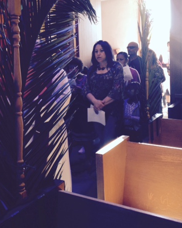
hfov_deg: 33.2
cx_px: 66
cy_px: 80
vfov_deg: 40.8
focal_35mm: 45
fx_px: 303
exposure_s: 1/20
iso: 80
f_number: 2.4
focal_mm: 4.12
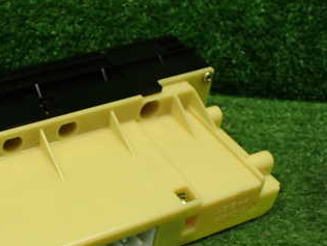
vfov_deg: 25.2
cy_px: 199
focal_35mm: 57
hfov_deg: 32.5
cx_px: 51
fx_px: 538
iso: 400
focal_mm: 5.4
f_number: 2.3
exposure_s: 1/125
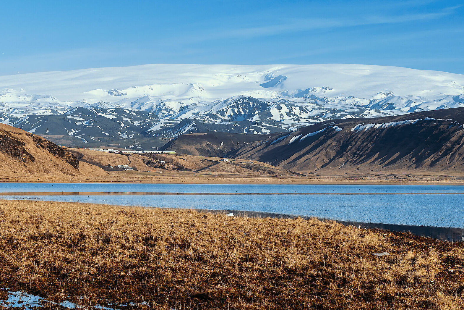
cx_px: 191
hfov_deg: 19.1
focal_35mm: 107
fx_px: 1380
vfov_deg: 12.8
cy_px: 201
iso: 100
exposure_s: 1/100
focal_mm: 70
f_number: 10
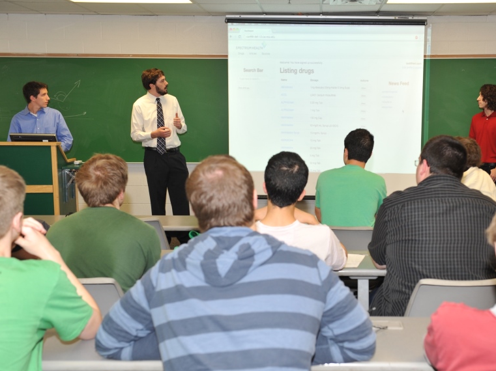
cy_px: 207
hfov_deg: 39.3
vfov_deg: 30.2
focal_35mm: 48
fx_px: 687
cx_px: 318
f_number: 5
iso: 560
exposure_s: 1/60
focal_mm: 38
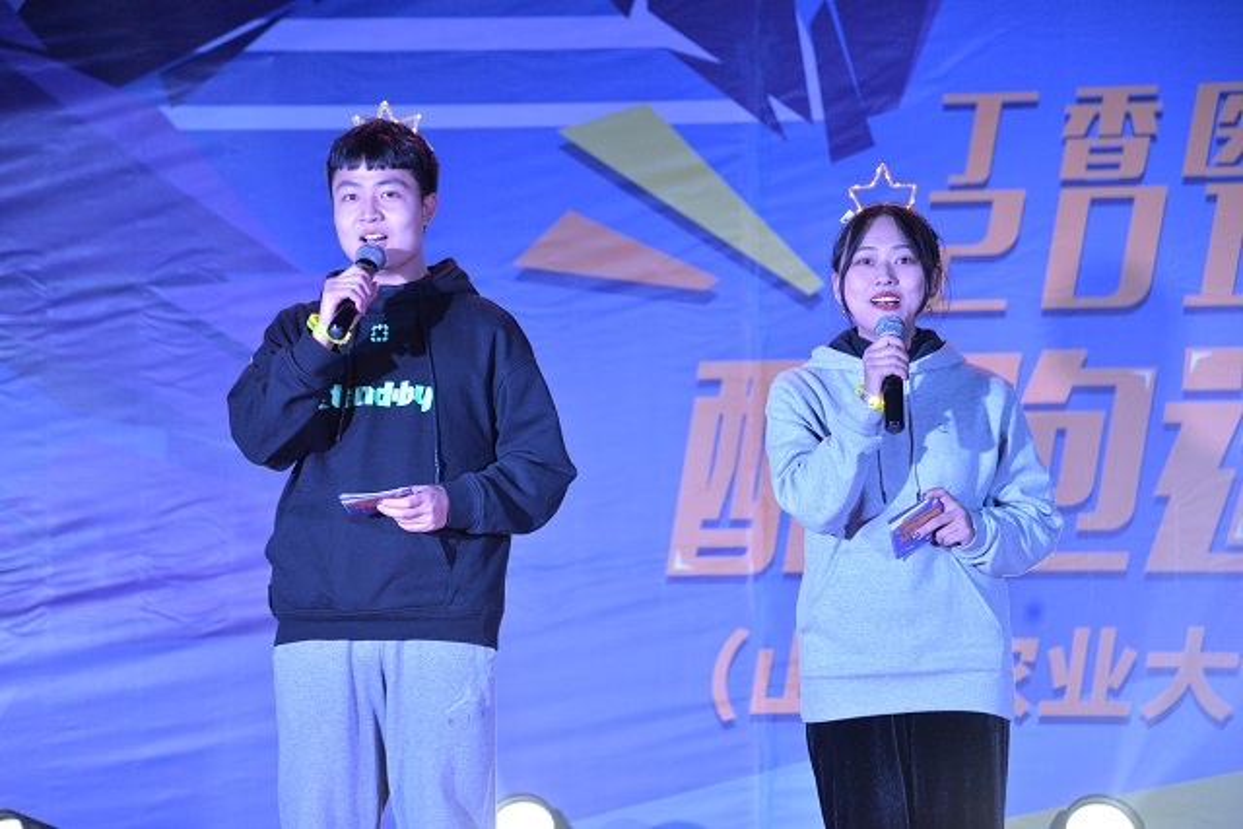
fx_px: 4144
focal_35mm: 120
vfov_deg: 11.4
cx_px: 622
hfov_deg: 17.1
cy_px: 414
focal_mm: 120
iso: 2000
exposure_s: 1/320
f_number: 4
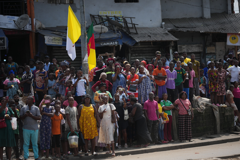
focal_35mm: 135
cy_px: 80
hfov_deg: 15.2
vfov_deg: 10.2
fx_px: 900
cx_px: 120
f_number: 1.8
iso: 400
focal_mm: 135
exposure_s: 1/16000
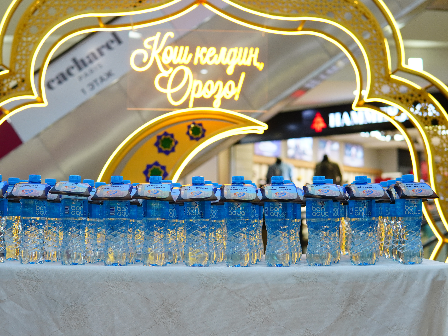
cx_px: 204
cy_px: 167
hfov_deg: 38.9
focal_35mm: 49
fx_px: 634
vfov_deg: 29.7
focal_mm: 30
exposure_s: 1/200
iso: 500
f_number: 2.5
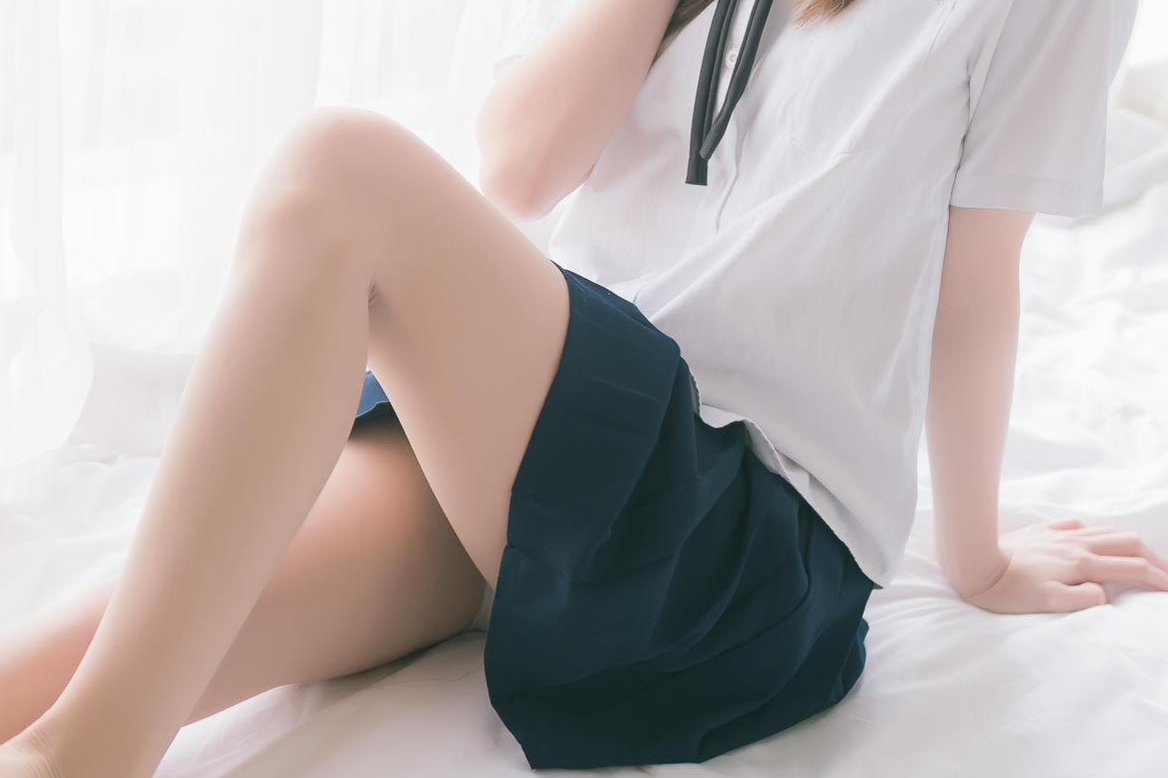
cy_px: -177
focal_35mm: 90
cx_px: 279
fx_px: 2920
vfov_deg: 14.7
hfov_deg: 22.4
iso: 400
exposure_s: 1/125
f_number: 2.2
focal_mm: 35
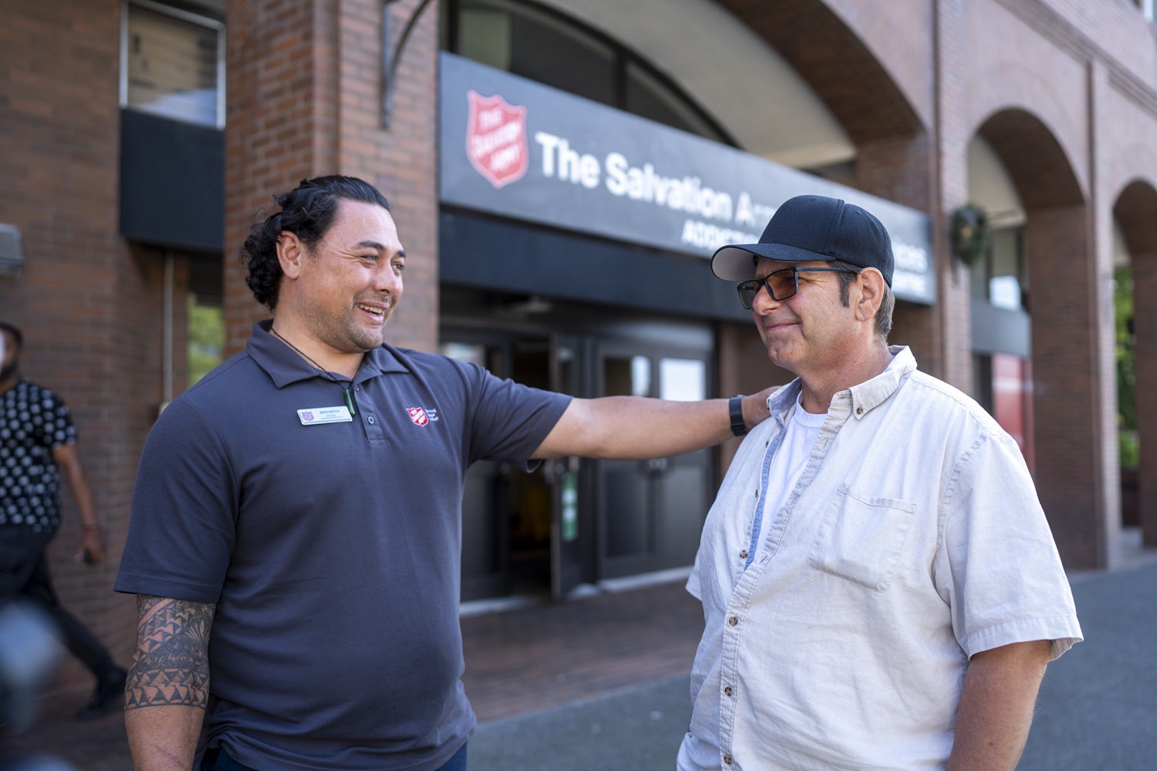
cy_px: 386
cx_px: 578
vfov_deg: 37.9
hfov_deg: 54.4
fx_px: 1125
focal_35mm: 35
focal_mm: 35
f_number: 2
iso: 100
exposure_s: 1/640
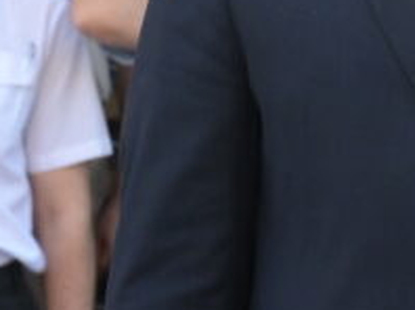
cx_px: 484
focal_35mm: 747
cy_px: -163
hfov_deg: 2.7
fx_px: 8945
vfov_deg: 2.0
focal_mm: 200
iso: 6400
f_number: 18
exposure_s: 1/320
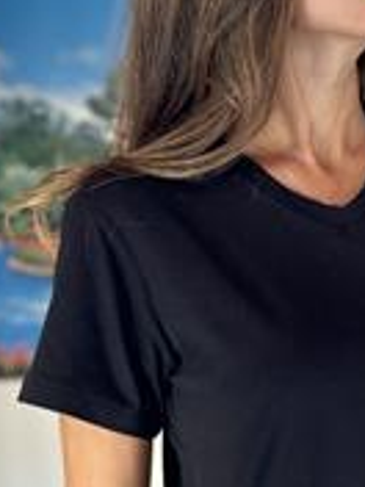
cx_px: 398
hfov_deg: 10.6
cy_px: 401
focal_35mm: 138
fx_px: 1940
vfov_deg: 14.2
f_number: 1.78
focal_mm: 6.86
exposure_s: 1/60
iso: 125
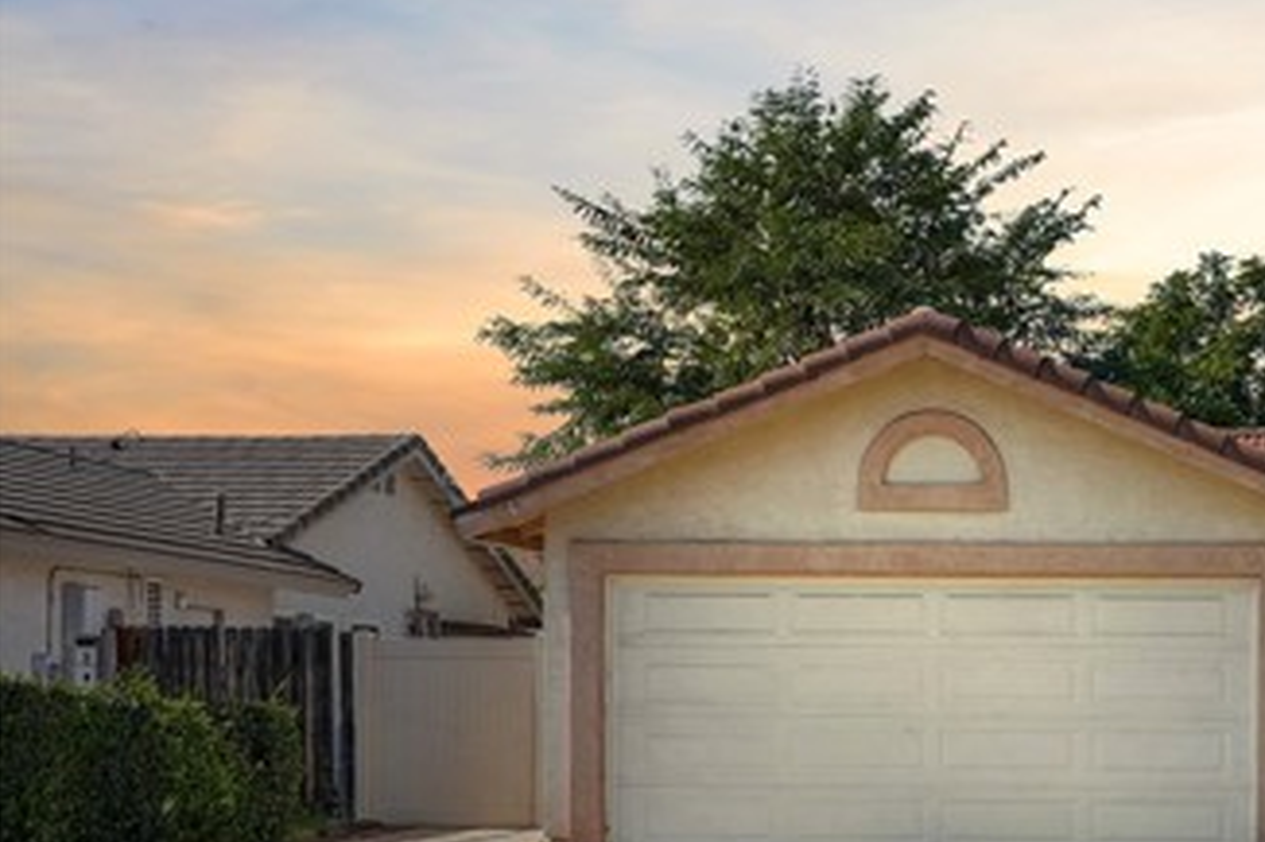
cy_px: 631
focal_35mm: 57
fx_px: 2002
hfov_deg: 32.5
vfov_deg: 23.5
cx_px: 1234
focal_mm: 29
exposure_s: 1/125
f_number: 9
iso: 100
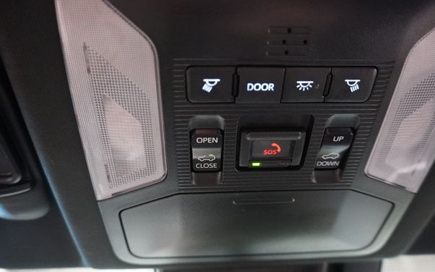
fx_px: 308
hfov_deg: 70.4
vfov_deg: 47.6
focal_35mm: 26
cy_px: 135
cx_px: 220
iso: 6400
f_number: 3.5
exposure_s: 1/15
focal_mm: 16
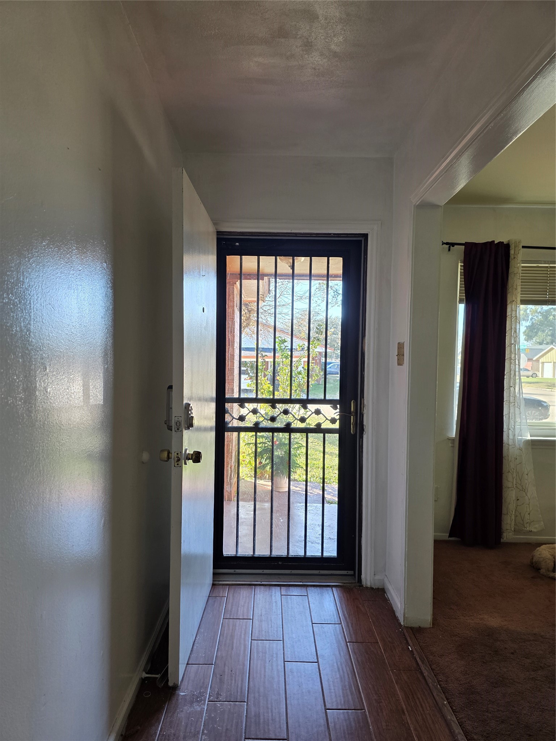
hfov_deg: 58.9
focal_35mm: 23
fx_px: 493
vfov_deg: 73.9
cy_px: 370
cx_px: 278
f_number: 1.7
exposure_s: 1/180
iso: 125
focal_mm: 6.3
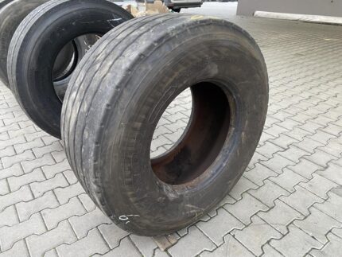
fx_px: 257
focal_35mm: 26
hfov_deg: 67.3
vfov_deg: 53.1
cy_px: 128
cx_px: 171
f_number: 1.8
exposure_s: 1/50
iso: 200
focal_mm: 4.25
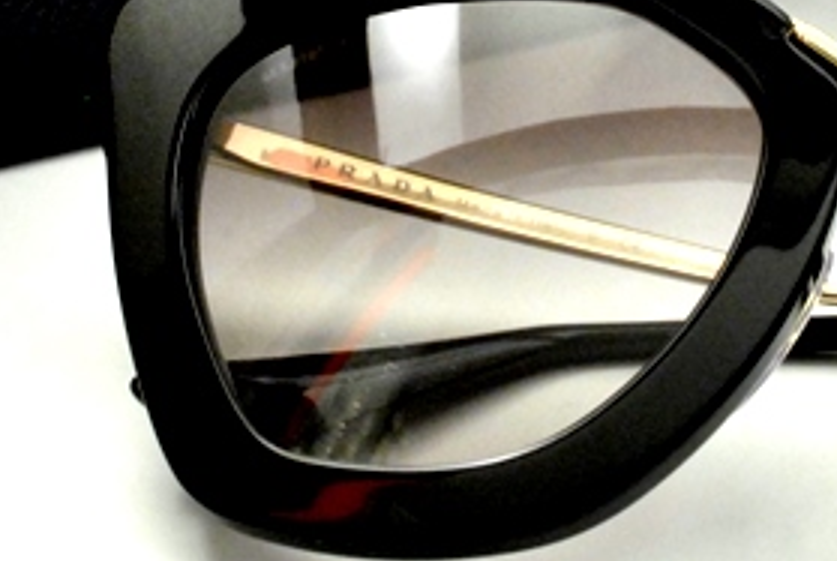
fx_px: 3586
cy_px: -88
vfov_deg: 8.9
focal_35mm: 154
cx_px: 510
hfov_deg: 13.3
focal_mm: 28
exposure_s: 1/6
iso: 800
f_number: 20
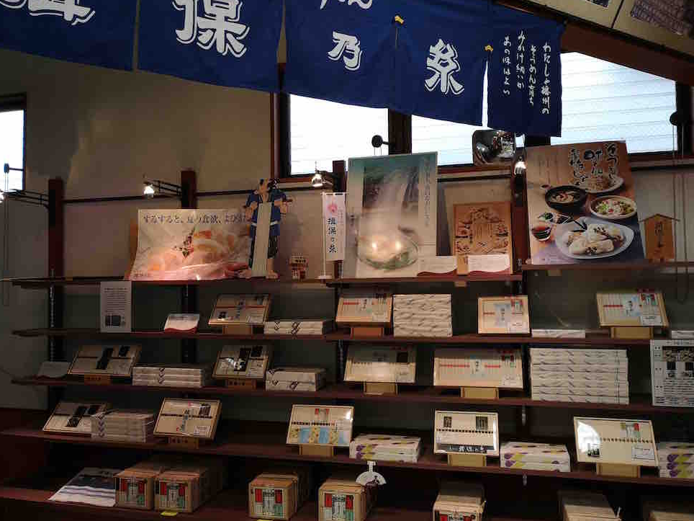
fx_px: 561
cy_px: 264
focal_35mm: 28
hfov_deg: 63.4
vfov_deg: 49.7
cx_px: 358
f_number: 1.8
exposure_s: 1/60
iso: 100
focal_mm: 3.95
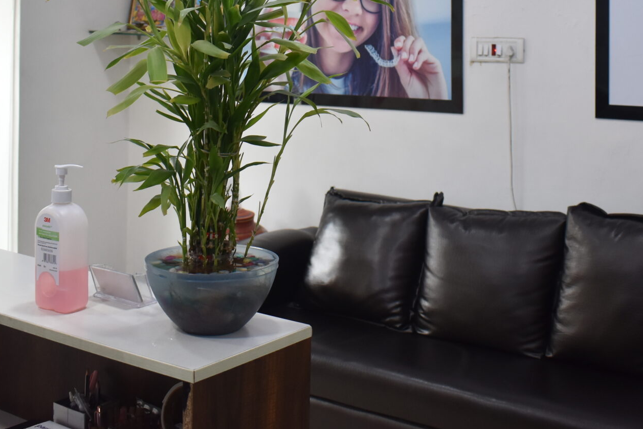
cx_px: 346
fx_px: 982
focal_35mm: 55
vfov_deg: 23.6
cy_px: -1
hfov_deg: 36.2
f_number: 4
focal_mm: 18
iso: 640
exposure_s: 1/100
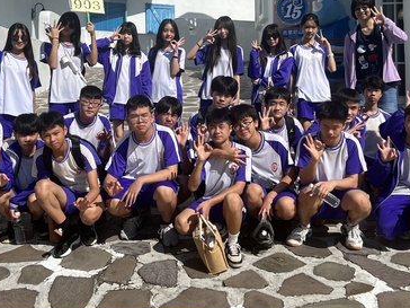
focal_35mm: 50
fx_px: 592
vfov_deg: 28.8
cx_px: 185
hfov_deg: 38.2
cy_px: 91
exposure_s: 1/6993
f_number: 1.5
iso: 50
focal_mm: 5.7
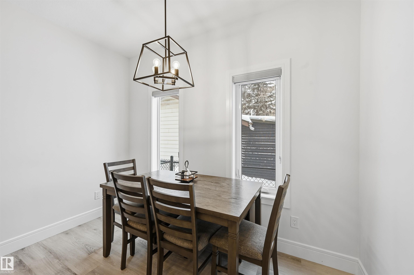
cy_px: 138
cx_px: 207
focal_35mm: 14
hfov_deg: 104.3
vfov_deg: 81.1
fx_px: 161
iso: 100
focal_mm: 14
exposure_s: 1/80
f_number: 8
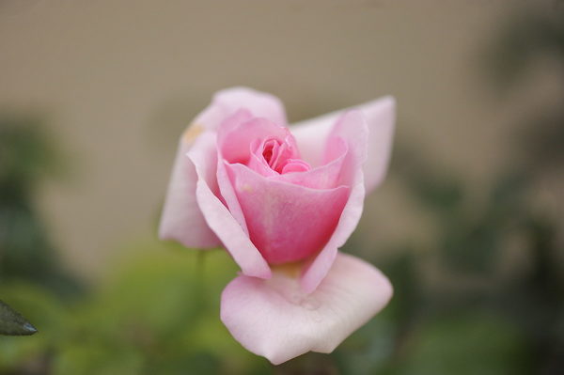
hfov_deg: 19.5
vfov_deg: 13.0
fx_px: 1644
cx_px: 282
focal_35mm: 105
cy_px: 188
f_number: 3.2
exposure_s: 1/3200
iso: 1600
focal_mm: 105
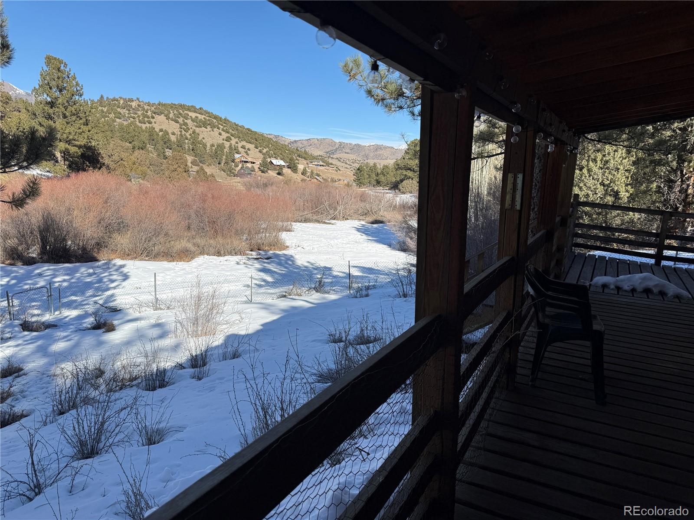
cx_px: 347
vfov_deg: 56.8
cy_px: 260
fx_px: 481
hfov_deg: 71.6
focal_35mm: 24
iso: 80
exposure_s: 1/3759
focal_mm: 6.76
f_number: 1.78
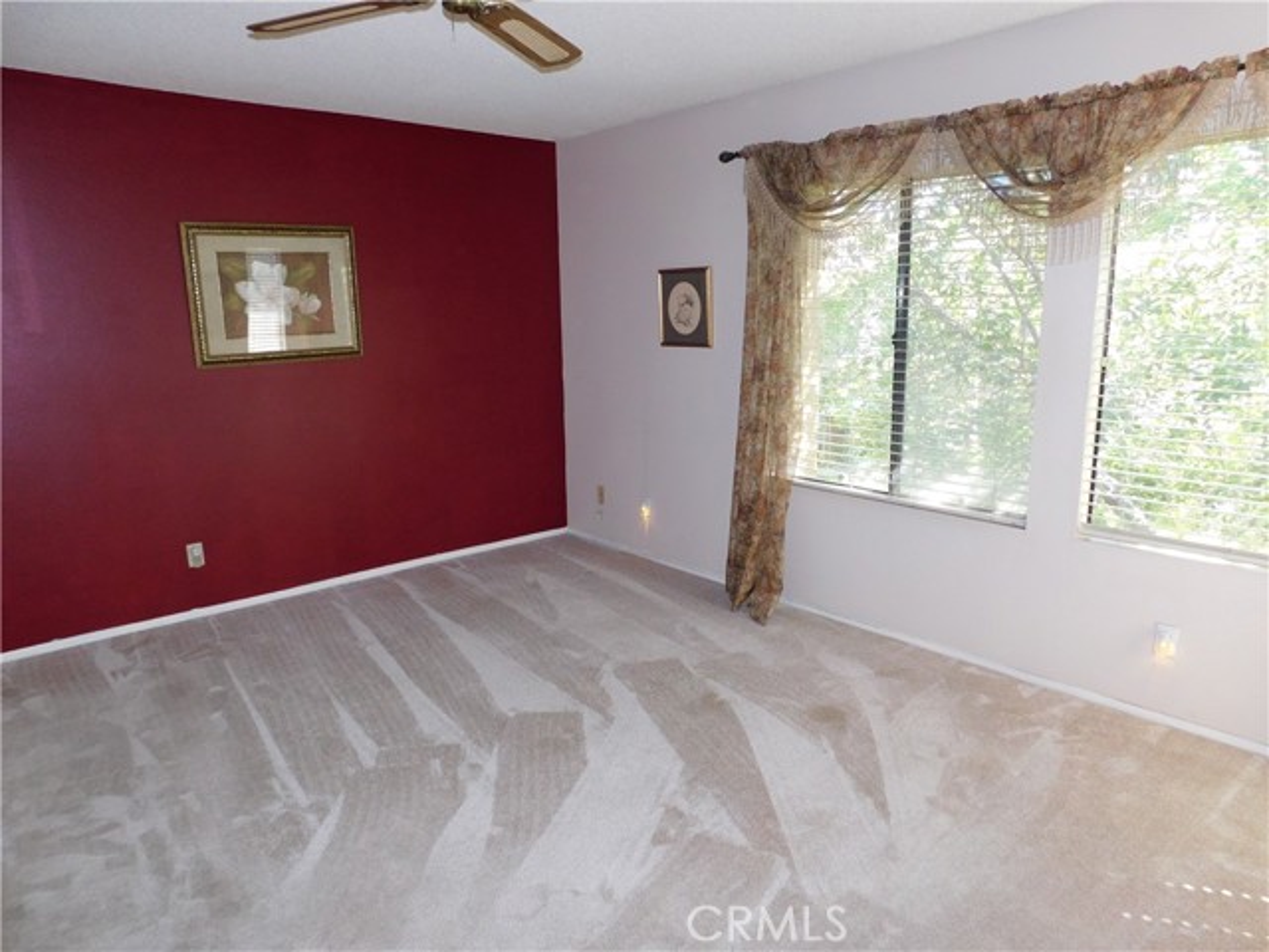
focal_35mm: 23
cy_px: 476
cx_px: 634
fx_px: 843
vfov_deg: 58.9
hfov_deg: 73.9
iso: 200
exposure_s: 1/30
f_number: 3
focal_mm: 4
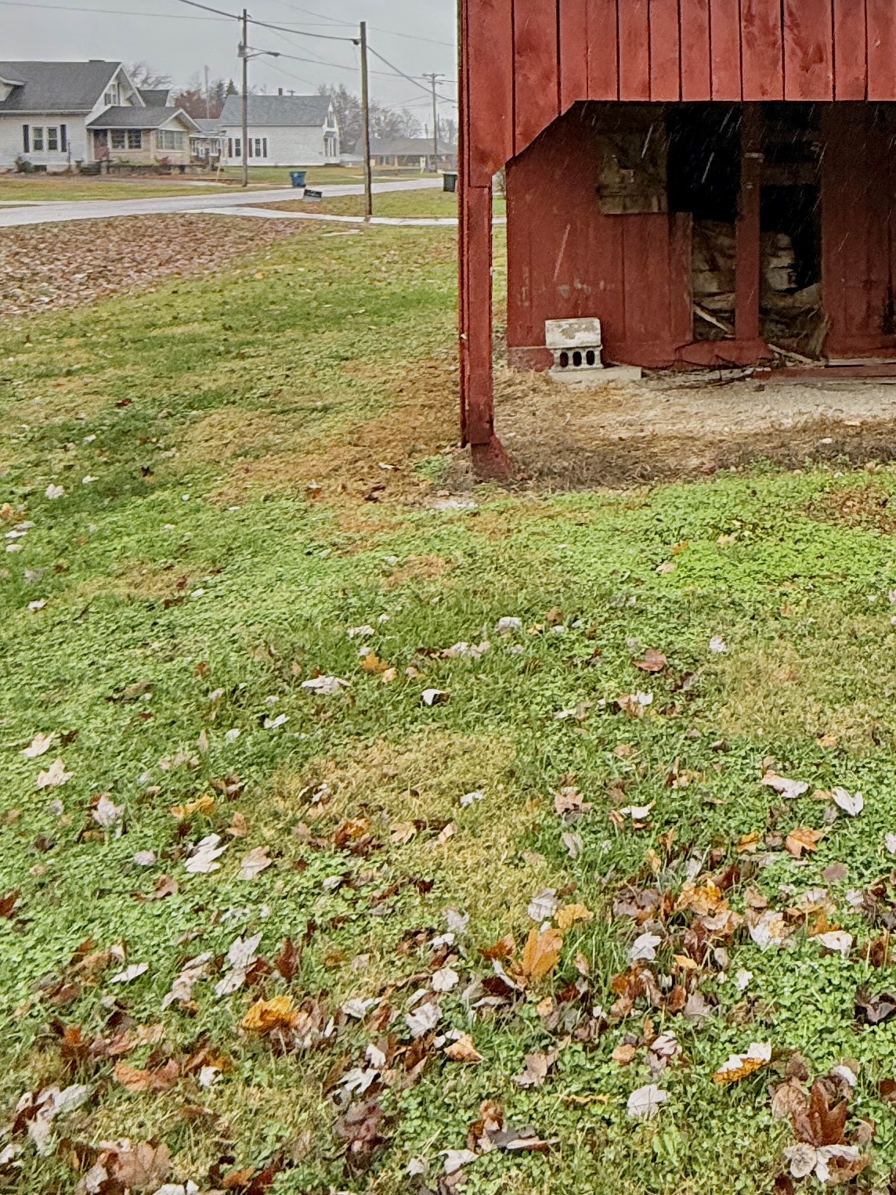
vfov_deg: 47.3
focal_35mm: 37
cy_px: 234
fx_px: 1277
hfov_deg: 35.5
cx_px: 868
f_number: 2.2
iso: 50
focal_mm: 2.22
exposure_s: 1/198
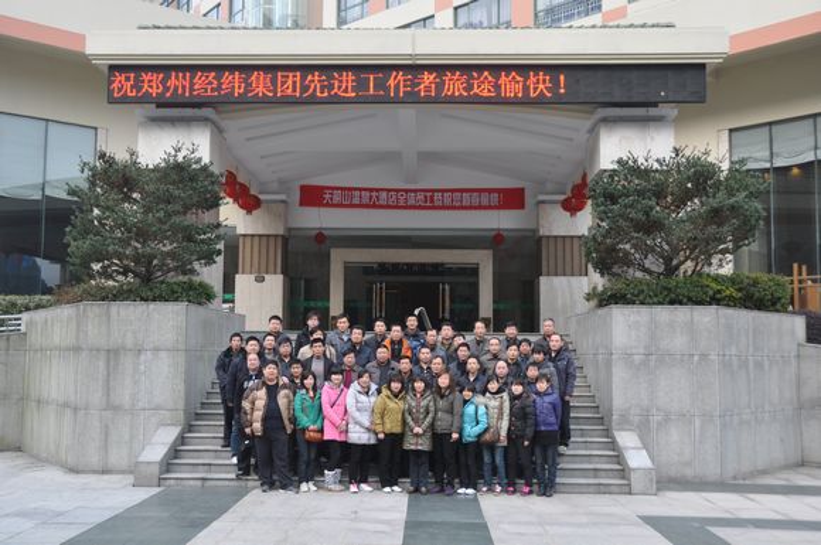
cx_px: 410
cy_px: 272
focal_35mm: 39
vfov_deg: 34.1
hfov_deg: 49.6
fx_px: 888
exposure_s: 1/125
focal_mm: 26
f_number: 5.6
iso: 280
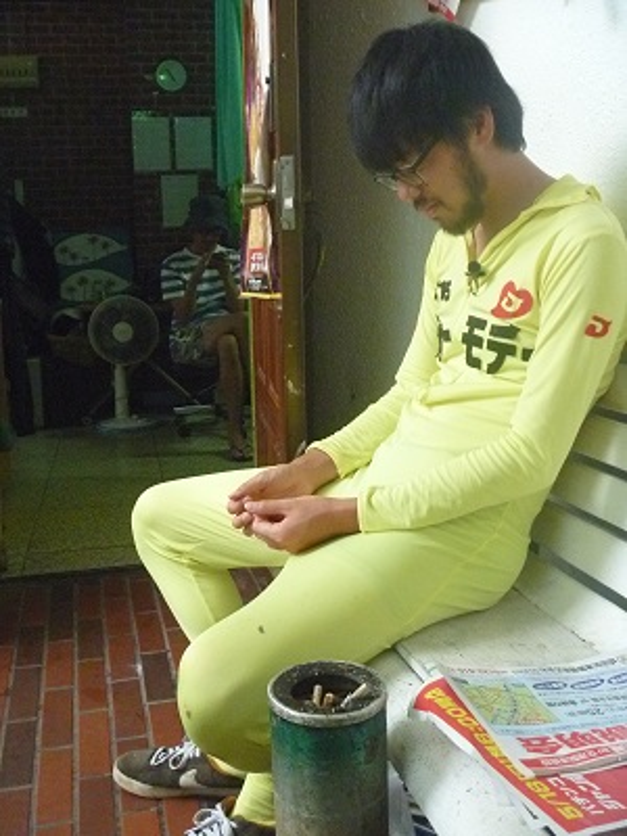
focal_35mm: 35
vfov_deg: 52.6
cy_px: 418
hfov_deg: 40.7
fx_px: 845
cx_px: 314
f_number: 3.5
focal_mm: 6.3
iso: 800
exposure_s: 1/20
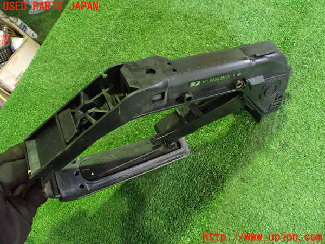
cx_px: 162
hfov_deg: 60.0
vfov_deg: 46.8
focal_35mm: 30
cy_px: 122
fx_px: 282
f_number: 2.3
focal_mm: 5.4
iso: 1000
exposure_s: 1/30
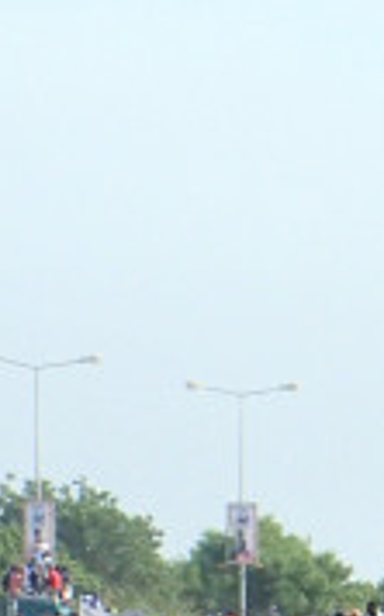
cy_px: 455
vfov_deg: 4.8
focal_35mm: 441
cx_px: 692
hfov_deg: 3.0
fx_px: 7396
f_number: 6.3
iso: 100
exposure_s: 1/250
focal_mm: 18
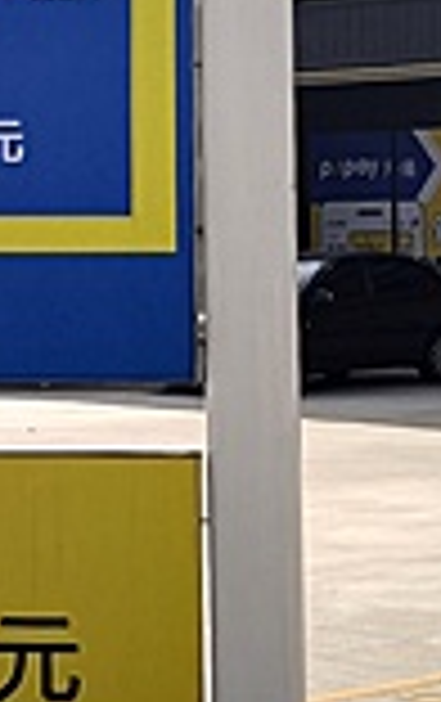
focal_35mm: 125
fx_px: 2395
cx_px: 50
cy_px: 97
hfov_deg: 10.5
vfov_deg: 16.5
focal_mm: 6.57
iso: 64
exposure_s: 1/7659
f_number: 1.6
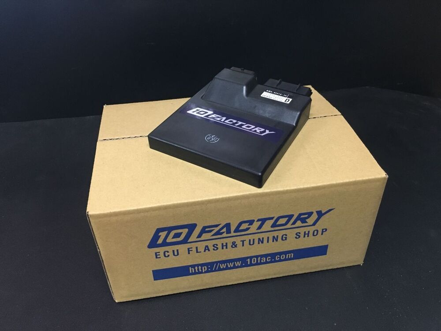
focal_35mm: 29
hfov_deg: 61.7
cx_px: 220
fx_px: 369
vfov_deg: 48.2
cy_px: 166
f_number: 2.2
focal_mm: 4.15
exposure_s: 1/30
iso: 160
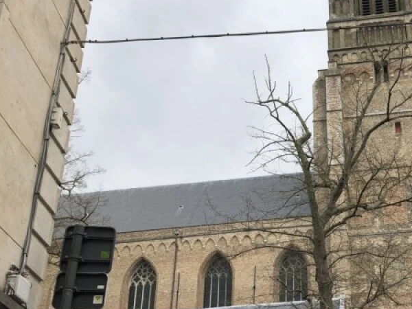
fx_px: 667
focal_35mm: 56
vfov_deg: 26.0
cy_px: 192
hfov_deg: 33.7
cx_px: 307
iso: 20
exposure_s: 1/362
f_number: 1.8
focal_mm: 4
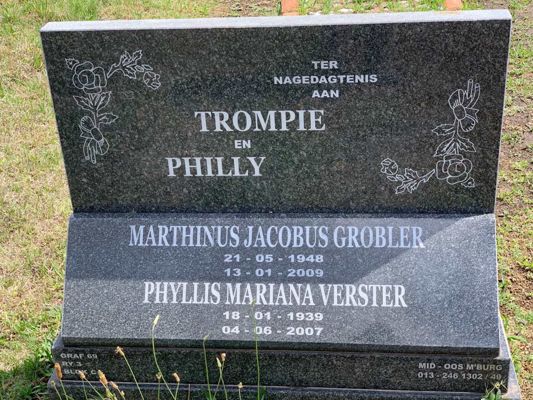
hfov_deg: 36.8
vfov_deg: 28.0
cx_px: 266
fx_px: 801
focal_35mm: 52
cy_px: 200
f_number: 2.4
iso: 16
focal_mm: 6
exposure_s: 1/457
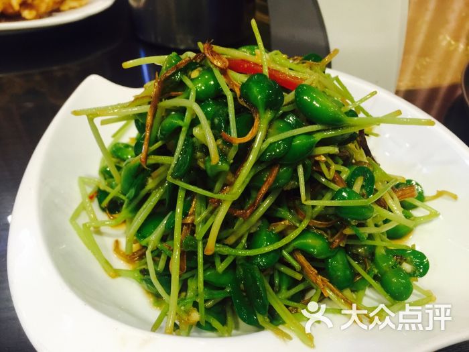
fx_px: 393
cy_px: 176
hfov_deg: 61.7
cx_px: 234
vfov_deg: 48.2
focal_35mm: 29
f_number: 2.2
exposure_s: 1/17
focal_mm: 4.15
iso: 125
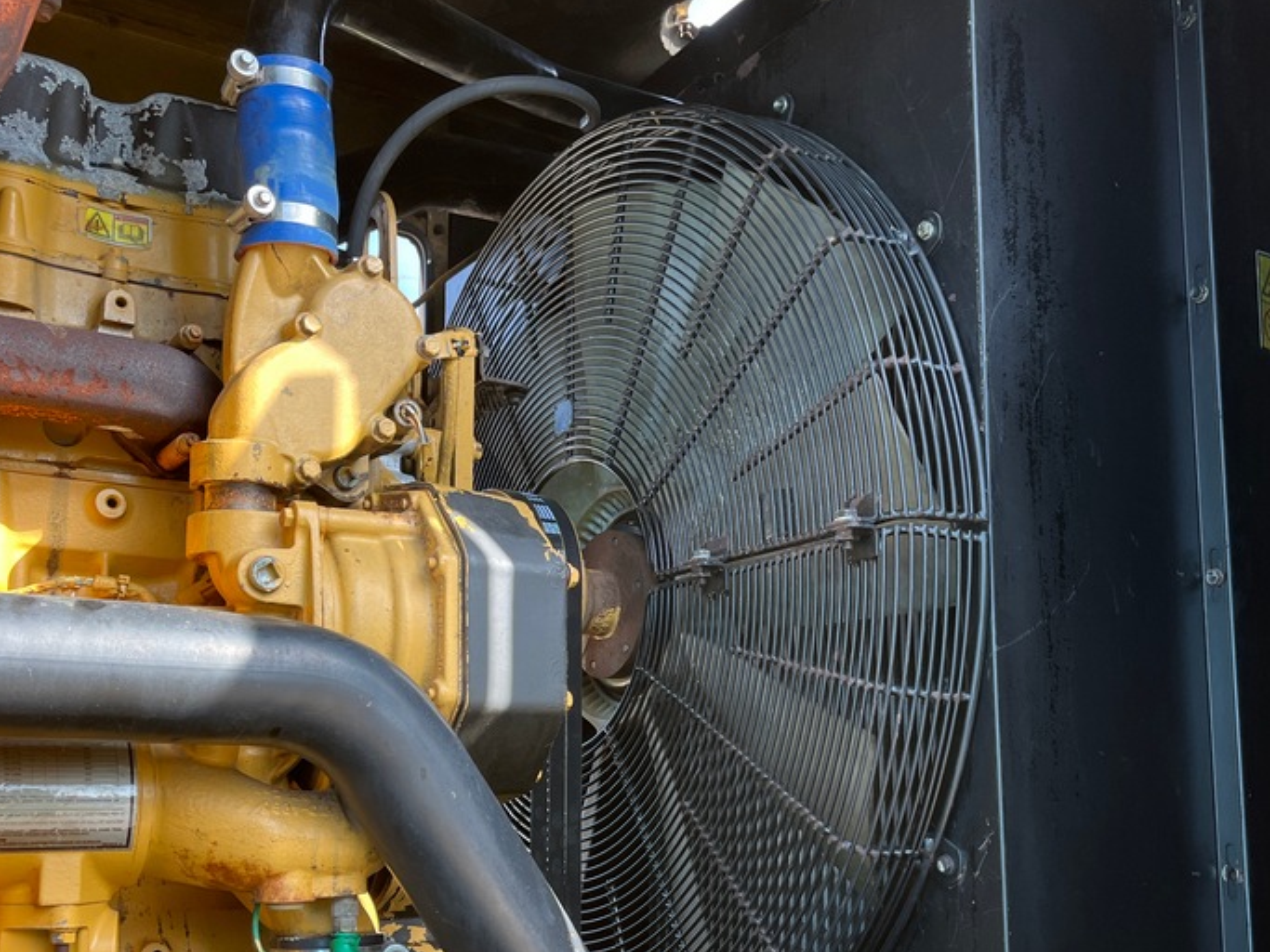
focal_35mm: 39
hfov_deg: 47.8
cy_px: 632
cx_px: 692
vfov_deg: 36.4
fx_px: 1431
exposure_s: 1/260
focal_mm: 5.1
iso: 40
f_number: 1.6
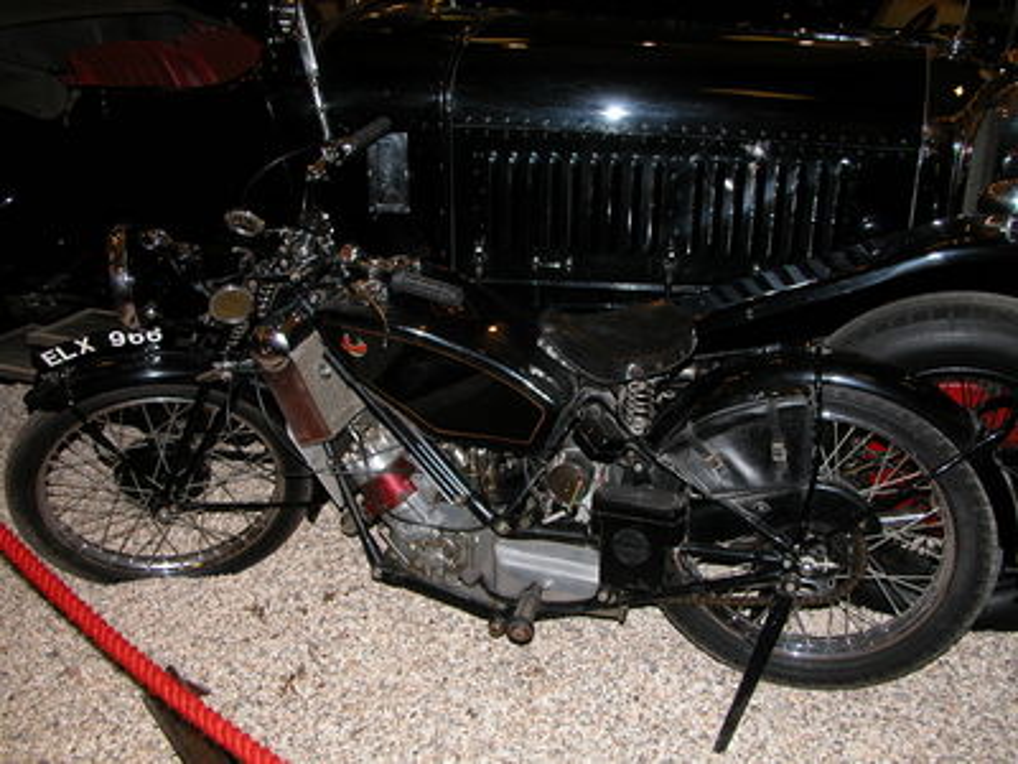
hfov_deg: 52.6
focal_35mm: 35
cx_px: 509
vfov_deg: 40.7
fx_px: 1029
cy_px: 382
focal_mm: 8.9
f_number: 2.8
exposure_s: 1/60
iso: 100
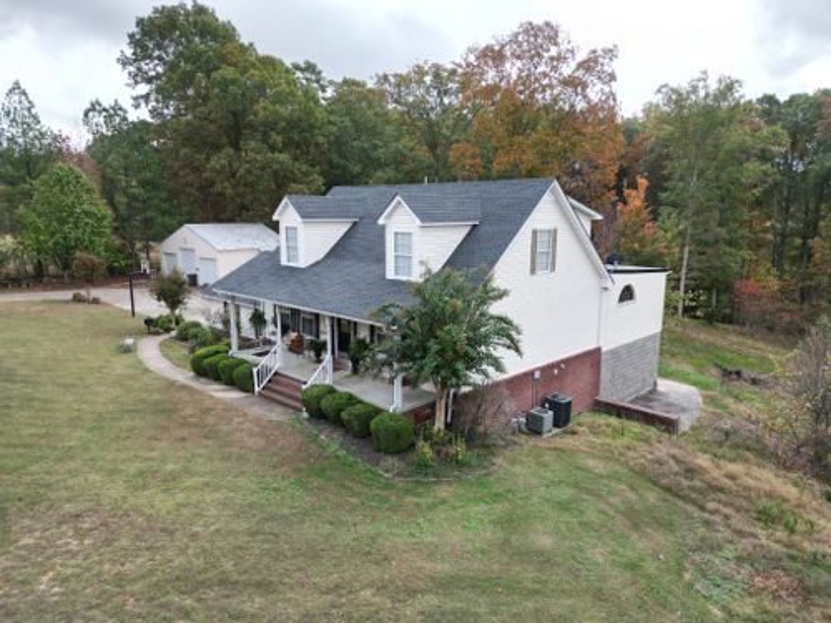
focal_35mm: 24
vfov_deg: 56.8
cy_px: 312
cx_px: 416
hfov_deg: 71.6
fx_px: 576
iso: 200
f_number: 1.7
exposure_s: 1/1250
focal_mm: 6.72
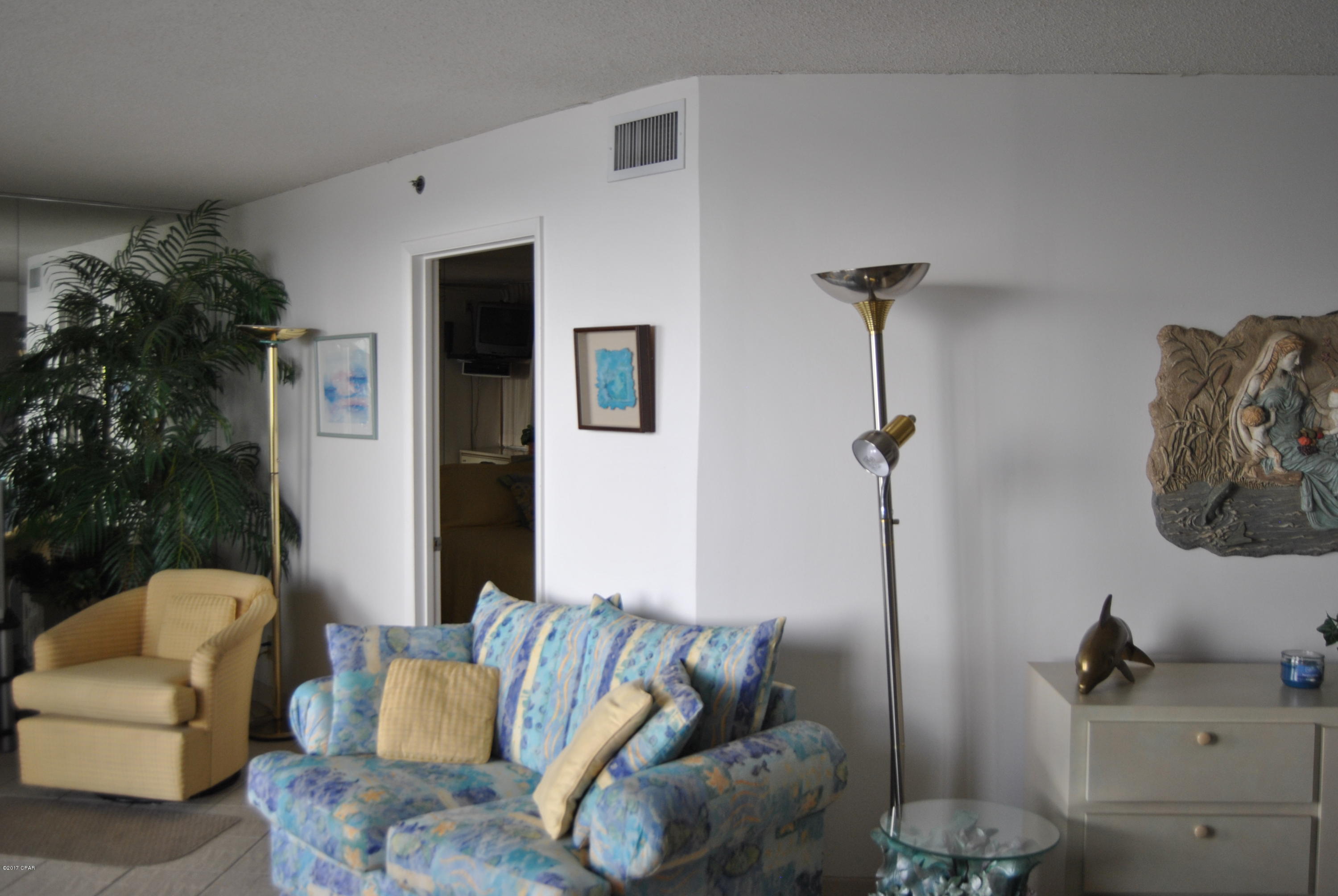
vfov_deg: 40.1
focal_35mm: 33
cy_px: 448
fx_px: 1228
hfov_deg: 57.2
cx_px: 669
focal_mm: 22
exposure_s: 1/40
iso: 200
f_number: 3.5
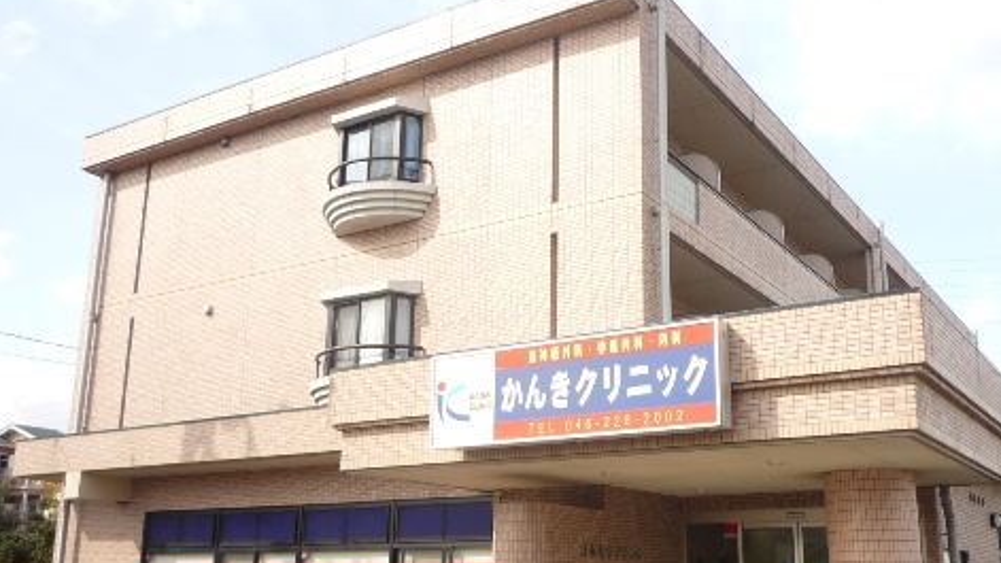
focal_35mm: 37
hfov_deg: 53.8
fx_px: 982
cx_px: 576
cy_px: 344
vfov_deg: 31.9
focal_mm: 4.4
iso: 100
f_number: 3.2
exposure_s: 1/500
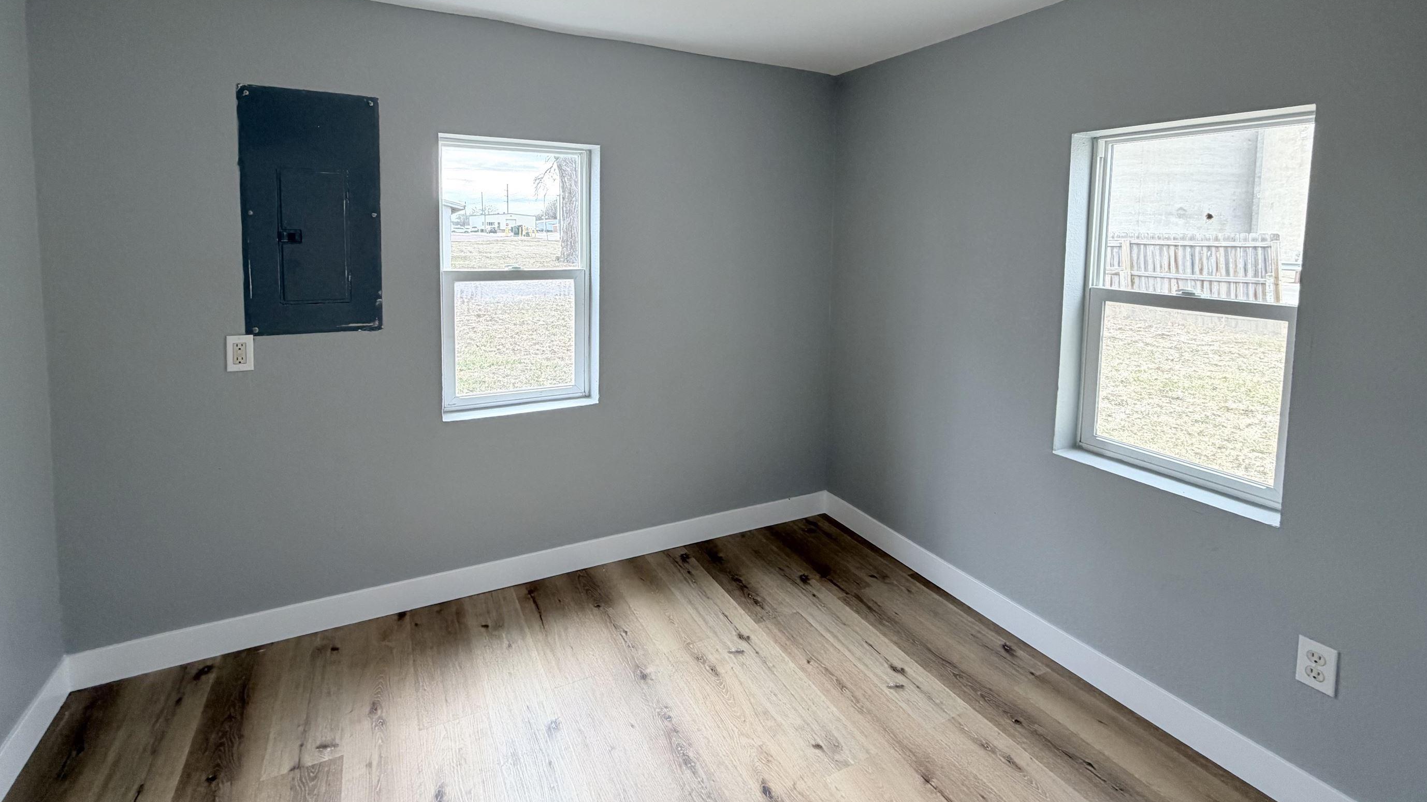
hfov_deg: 95.9
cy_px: 275
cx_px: 704
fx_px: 643
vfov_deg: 62.5
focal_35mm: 17
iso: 100
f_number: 2.2
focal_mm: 2.22
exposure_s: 1/120
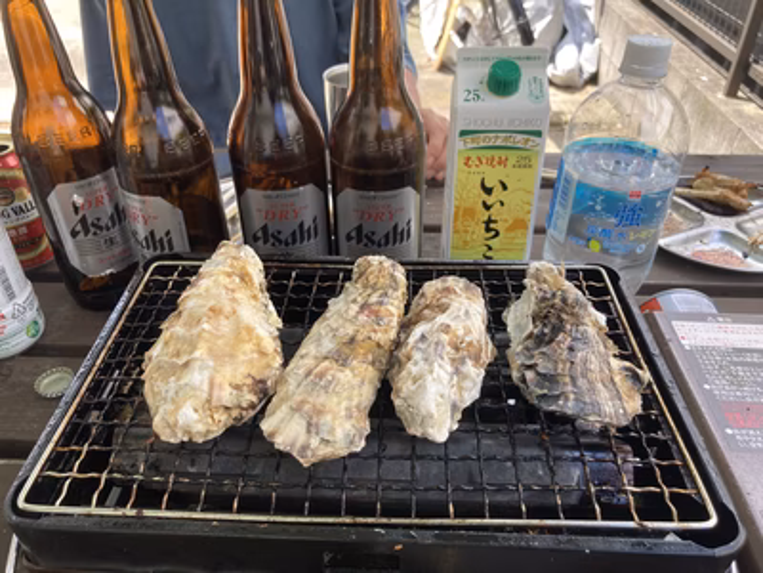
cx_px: 382
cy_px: 286
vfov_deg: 49.7
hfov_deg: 63.4
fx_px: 617
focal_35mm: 28
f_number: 1.8
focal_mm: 3.99
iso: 20
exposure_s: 1/188
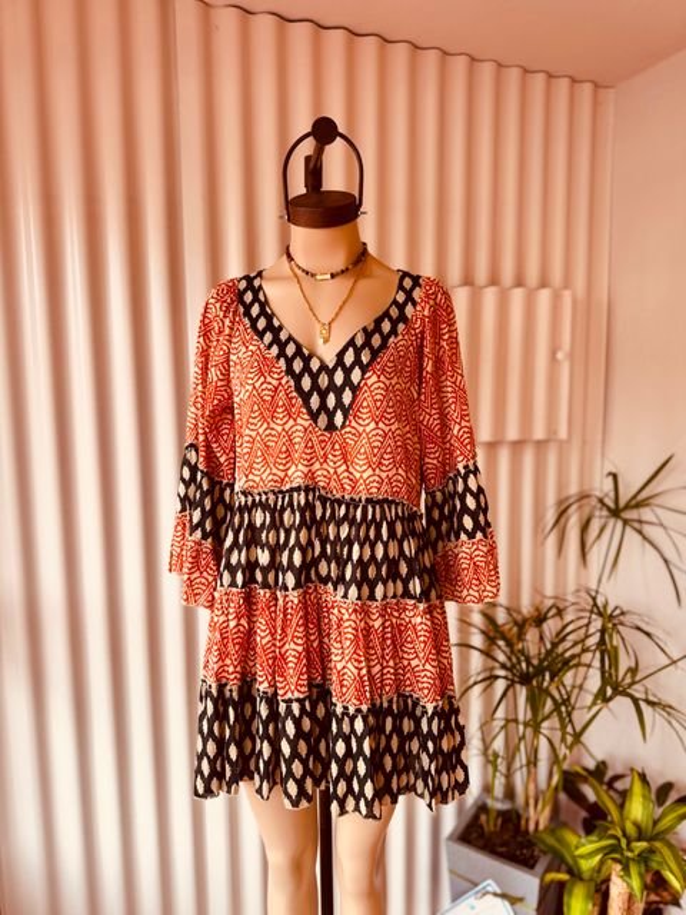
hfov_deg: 56.8
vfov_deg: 71.6
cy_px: 458
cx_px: 343
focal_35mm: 24
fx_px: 634
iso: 80
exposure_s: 1/121
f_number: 1.78
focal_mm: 6.76
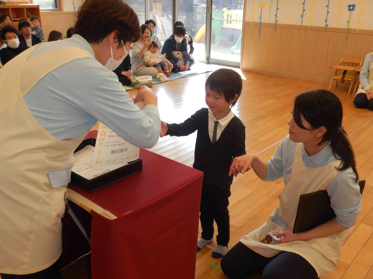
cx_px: 186
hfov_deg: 54.0
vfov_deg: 41.8
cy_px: 140
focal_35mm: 34
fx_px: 366
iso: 125
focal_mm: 6.1
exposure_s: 1/60
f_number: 4.2
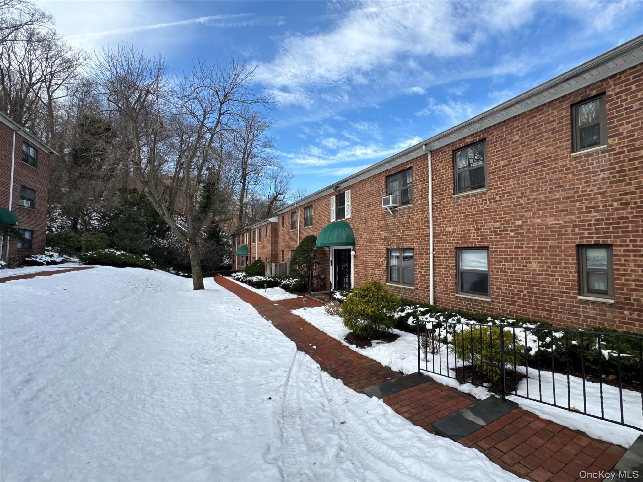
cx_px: 322
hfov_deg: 102.1
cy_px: 241
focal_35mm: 14
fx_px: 260
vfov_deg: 85.7
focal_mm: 2.22
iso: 40
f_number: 2.2
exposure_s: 1/713
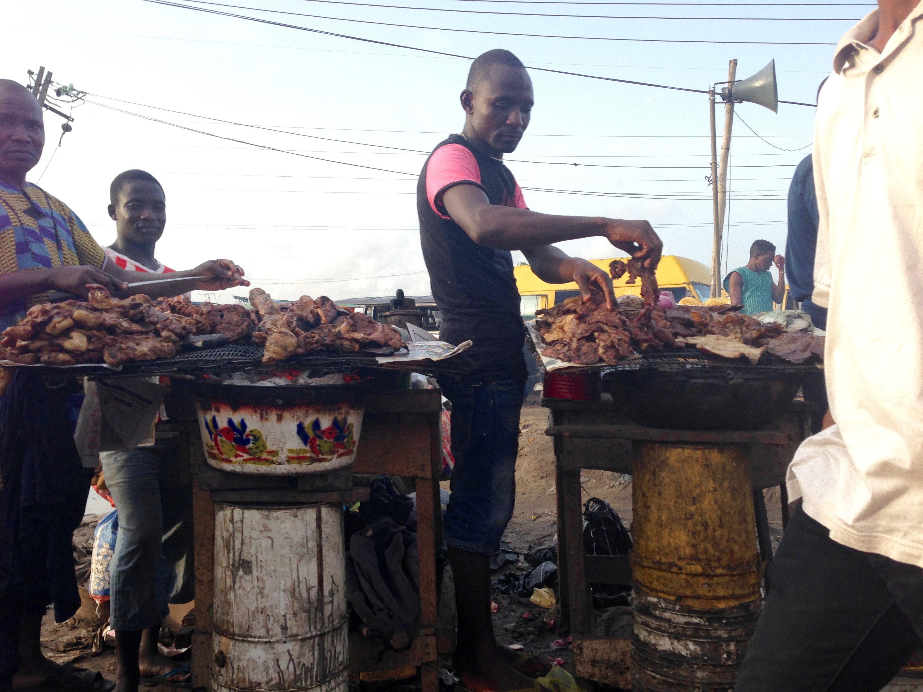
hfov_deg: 55.4
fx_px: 880
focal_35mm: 33
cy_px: 346
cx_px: 462
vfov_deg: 42.9
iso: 50
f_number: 2.4
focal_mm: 4.12
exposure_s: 1/376
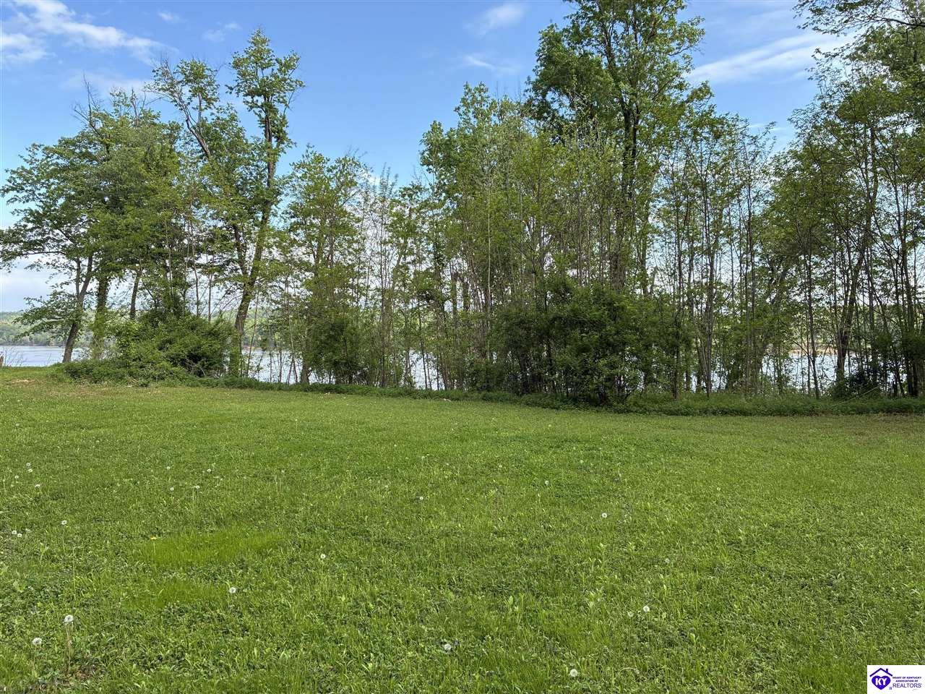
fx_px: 695
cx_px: 462
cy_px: 347
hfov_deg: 67.3
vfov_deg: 53.1
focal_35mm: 26
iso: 32
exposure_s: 1/455
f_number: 1.64
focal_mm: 4.2
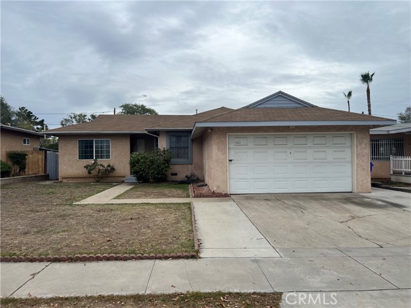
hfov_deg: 67.3
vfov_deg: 53.1
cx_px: 206
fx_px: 309
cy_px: 154
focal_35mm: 26
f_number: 1.5
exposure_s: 1/3165
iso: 50
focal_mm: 5.7
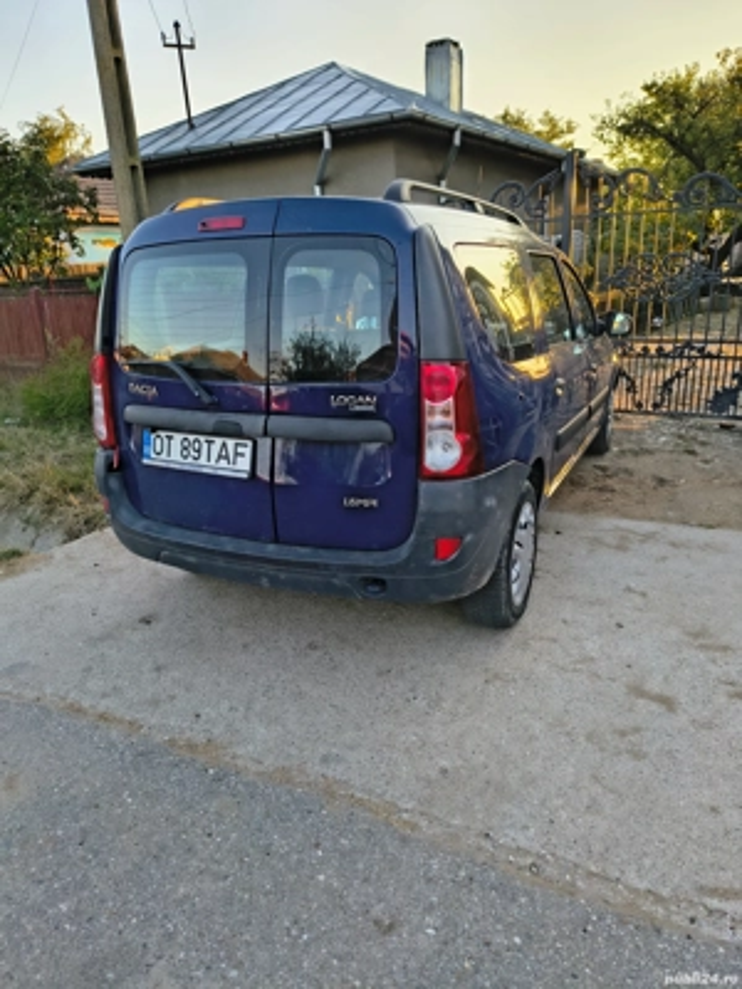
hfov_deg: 58.9
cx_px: 371
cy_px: 494
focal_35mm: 23
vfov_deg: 73.9
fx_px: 657
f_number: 1.8
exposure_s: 1/387
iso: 100
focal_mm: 5.56
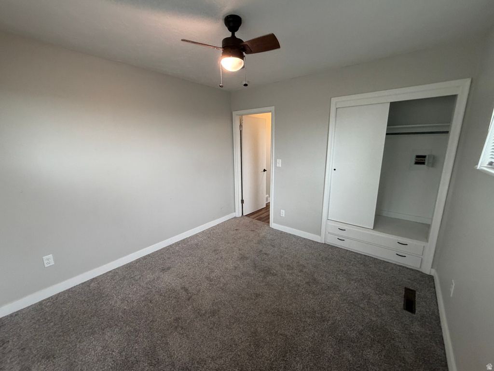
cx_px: 247
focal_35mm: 14
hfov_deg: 102.1
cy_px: 186
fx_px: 200
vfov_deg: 85.7
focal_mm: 2.22
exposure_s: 1/91
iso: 320
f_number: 2.2
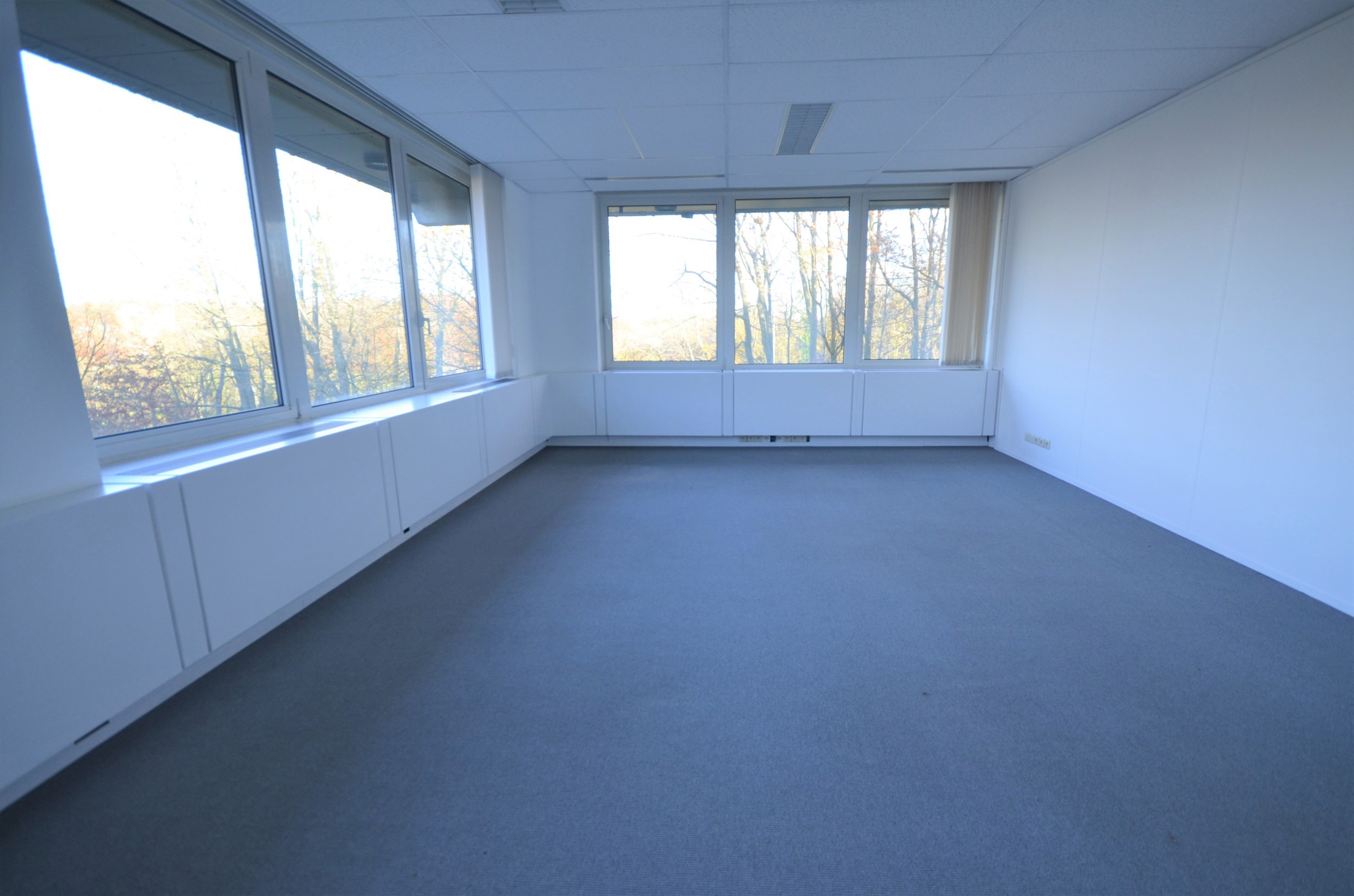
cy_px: 448
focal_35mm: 16
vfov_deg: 71.8
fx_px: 619
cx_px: 677
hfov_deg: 95.1
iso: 400
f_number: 4.5
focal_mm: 11
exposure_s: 1/80
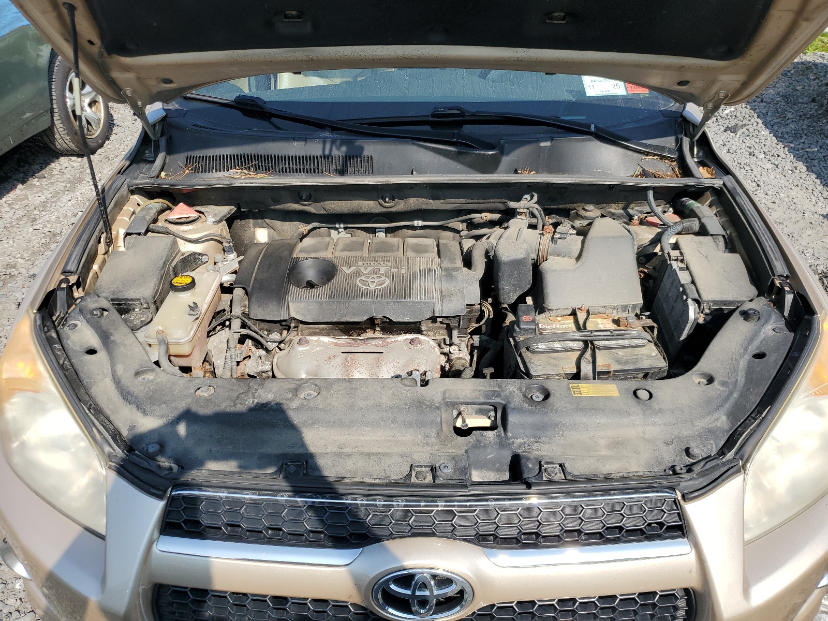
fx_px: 622
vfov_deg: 53.1
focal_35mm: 26
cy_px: 310
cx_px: 414
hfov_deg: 67.3
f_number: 1.5
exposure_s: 1/2000
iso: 50
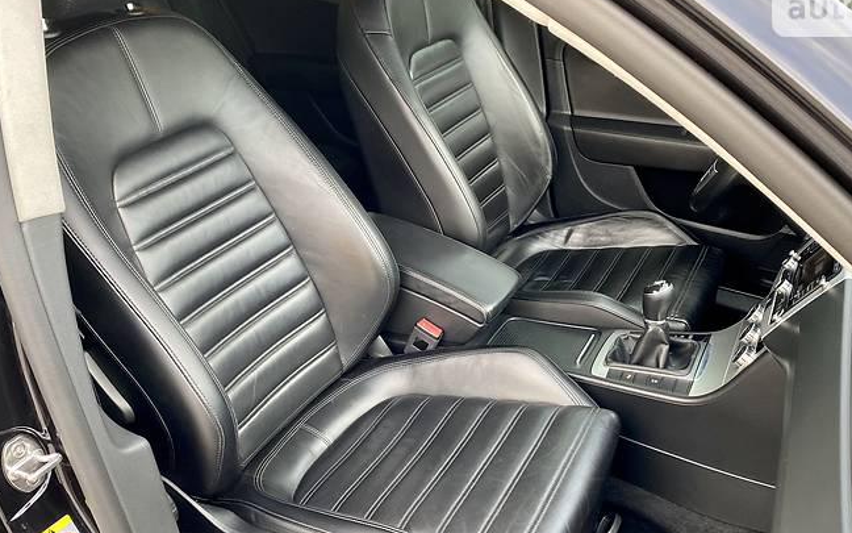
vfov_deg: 36.8
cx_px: 455
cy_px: 359
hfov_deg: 56.7
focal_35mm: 34
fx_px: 789
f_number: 1.8
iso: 125
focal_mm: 4.2
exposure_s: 1/65
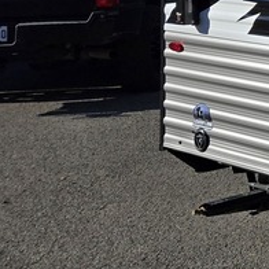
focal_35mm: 106
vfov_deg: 15.9
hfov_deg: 12.9
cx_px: 629
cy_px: -32
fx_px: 932
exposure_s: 1/3018
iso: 25
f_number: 1.8
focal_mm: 5.4
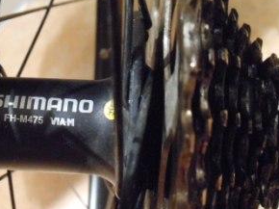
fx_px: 411
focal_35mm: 51
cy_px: 134
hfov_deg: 36.7
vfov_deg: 28.4
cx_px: 74
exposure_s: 1/3
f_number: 3.5
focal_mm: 6
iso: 800
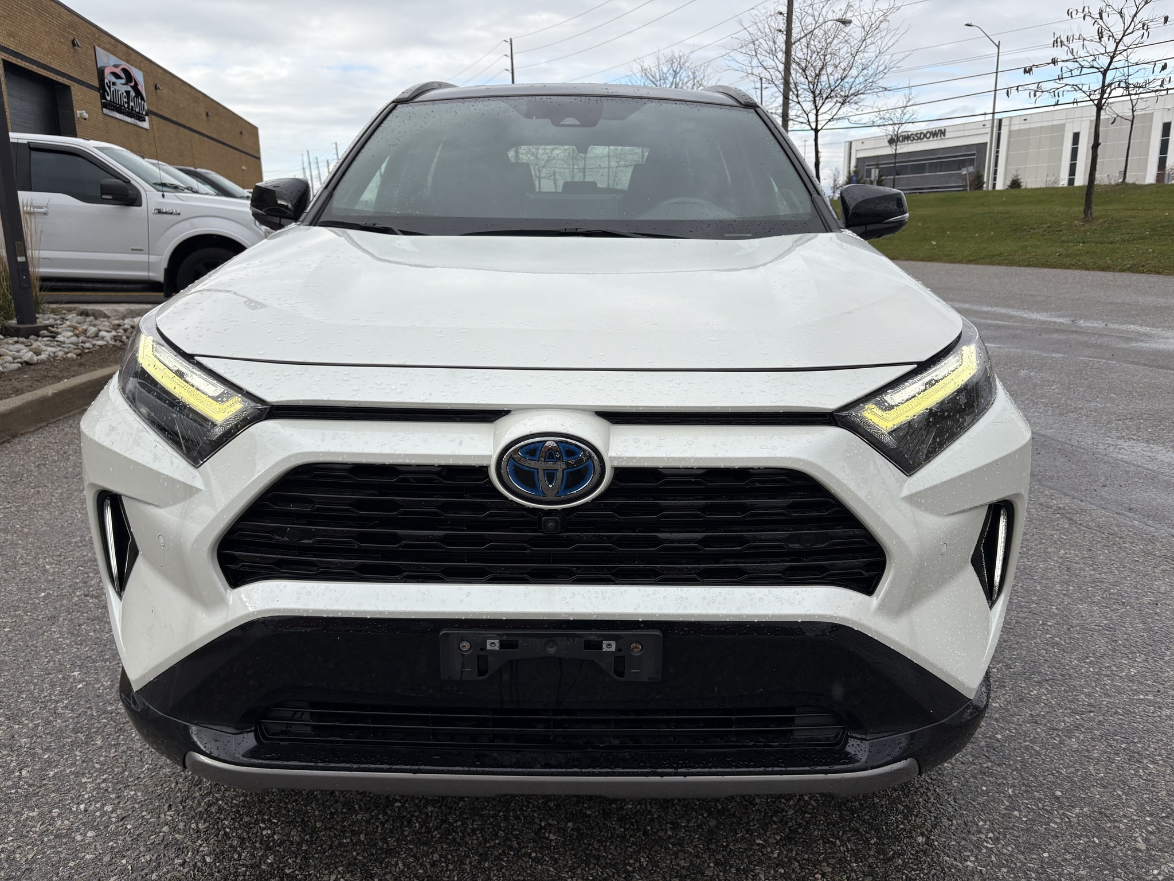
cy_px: 440
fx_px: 882
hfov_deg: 67.3
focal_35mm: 26
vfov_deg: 53.1
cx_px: 587
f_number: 1.6
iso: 50
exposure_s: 1/2012
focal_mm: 5.96
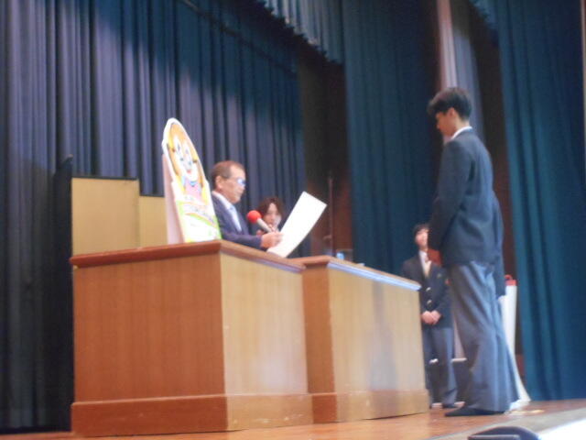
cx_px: 293
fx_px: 1117
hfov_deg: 29.4
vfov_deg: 22.3
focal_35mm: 66
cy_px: 220
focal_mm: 11.6
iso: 800
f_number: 5.3
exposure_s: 1/6
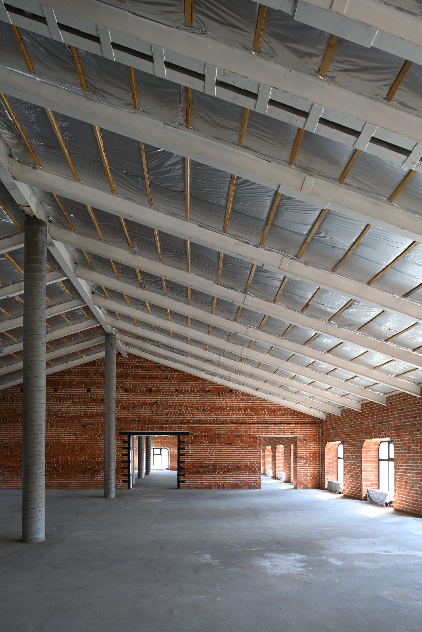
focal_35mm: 24
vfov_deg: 73.7
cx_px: 211
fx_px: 422
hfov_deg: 53.1
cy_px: 316
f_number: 8
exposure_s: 1/4
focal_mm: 24
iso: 160
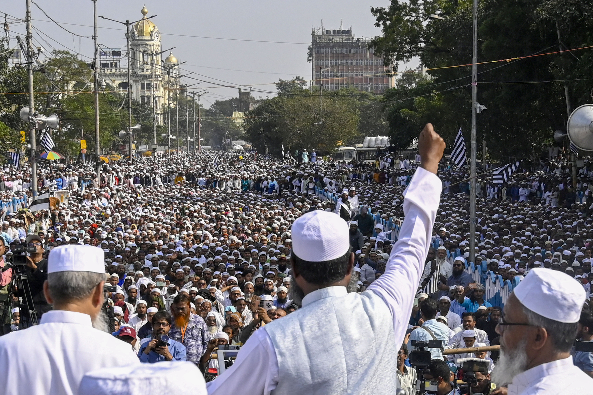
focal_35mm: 30
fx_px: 494
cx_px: 296
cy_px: 198
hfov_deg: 62.0
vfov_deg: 43.6
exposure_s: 1/6400
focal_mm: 30
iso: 1600
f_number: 6.3
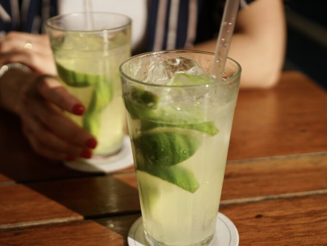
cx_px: 181
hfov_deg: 38.8
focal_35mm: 49
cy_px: 127
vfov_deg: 29.7
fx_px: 463
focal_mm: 35
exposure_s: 1/6400
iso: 400
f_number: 2.8
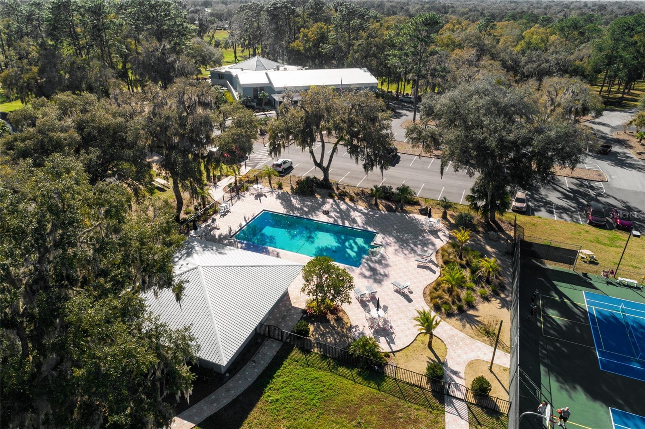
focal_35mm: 24
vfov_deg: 53.1
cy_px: 214
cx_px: 322
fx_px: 430
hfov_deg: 73.8
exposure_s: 1/500
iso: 100
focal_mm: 8.8
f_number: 5.6
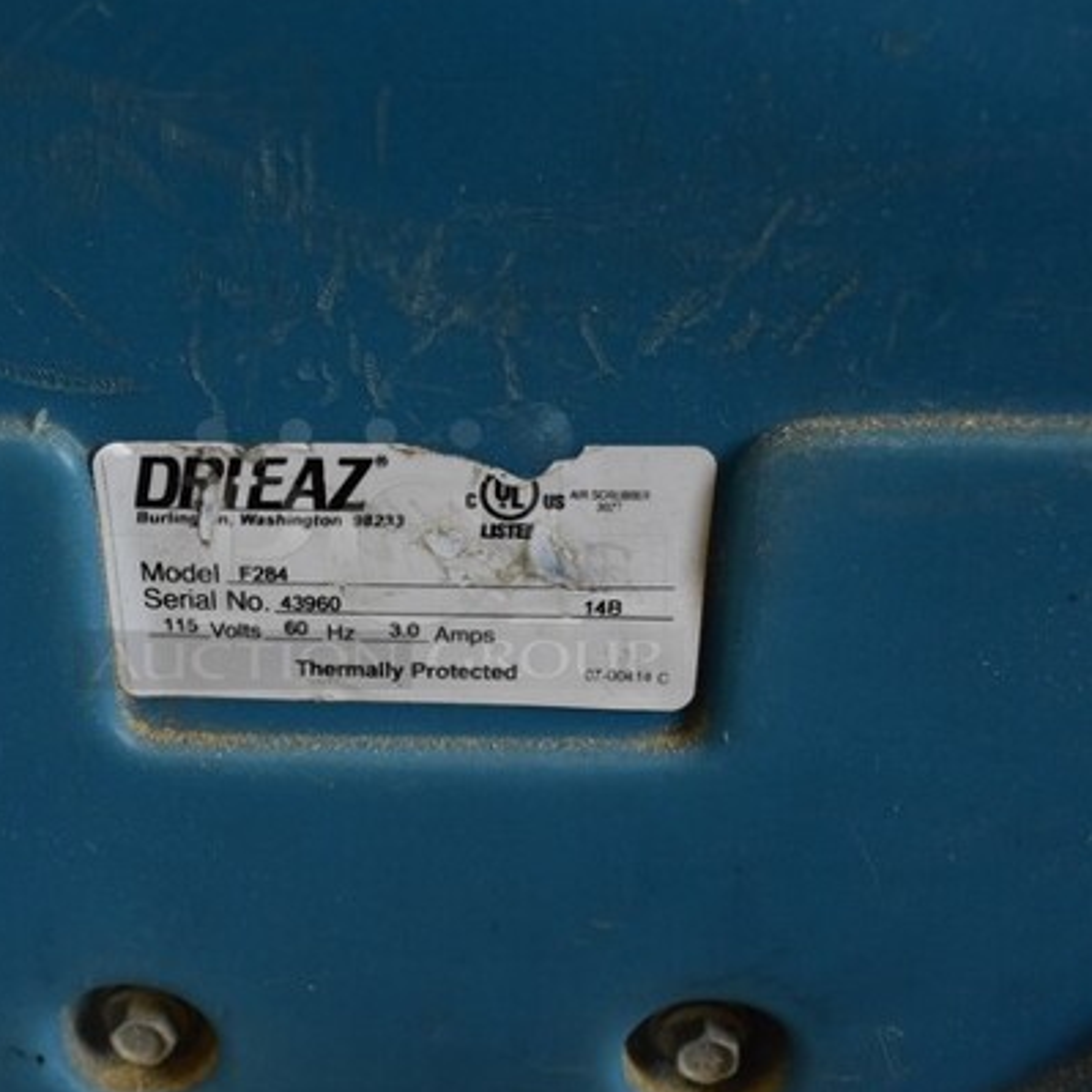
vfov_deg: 42.8
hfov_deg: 42.4
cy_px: 545
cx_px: 380
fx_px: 1392
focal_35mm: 39
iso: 500
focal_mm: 20
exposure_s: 1/60
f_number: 5.6
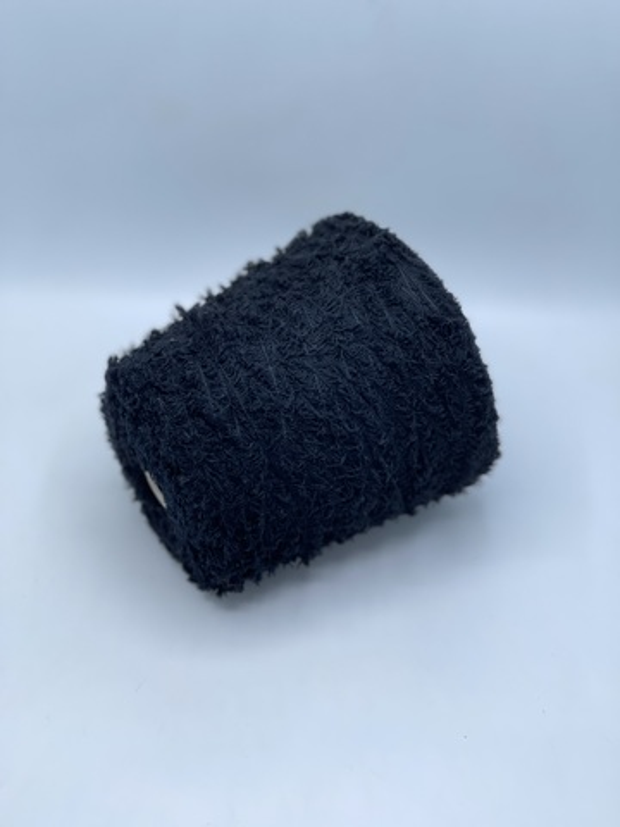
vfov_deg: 30.3
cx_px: 310
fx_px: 1528
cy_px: 414
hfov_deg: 22.9
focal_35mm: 64
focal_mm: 7.5
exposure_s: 1/121
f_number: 2.2
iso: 20
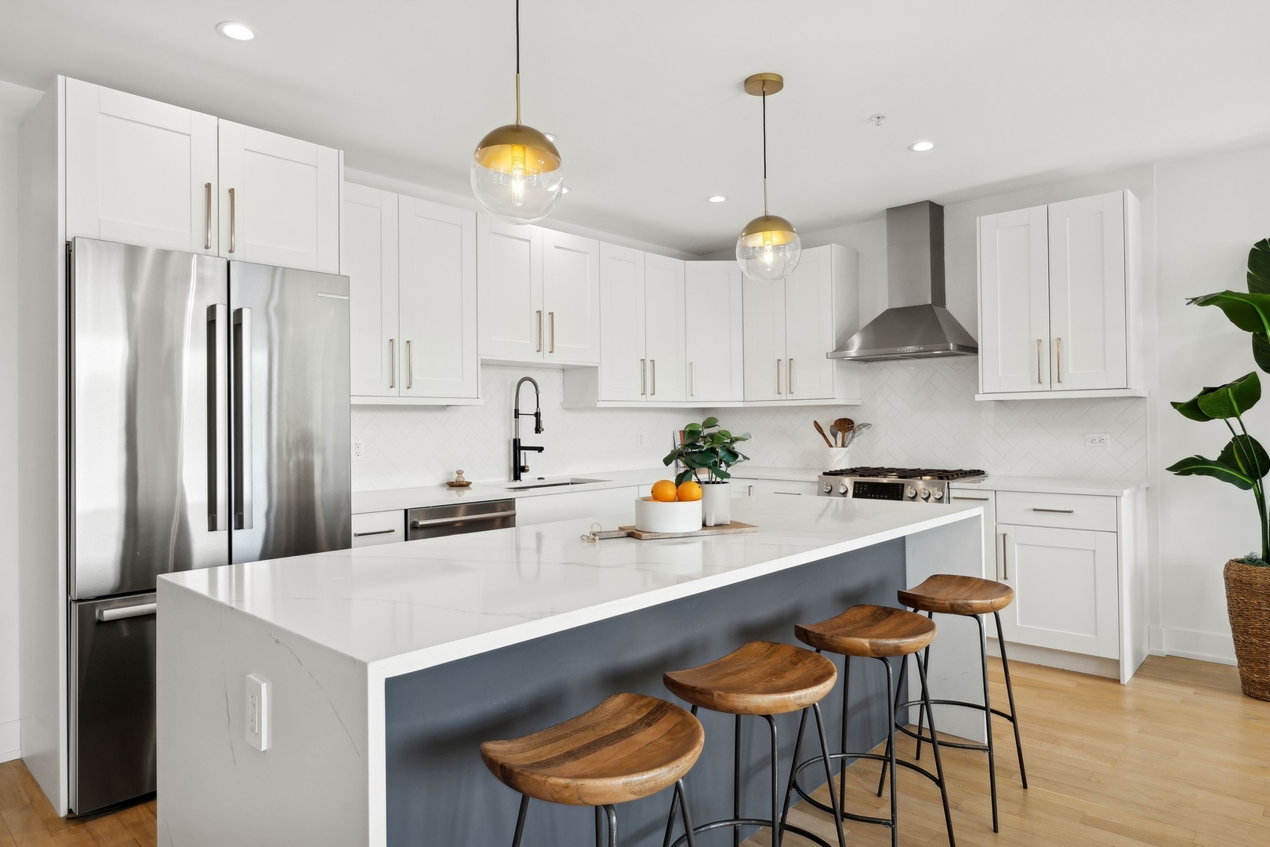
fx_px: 741
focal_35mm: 21
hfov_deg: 81.2
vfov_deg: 59.5
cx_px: 635
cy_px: 424
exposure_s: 1/60
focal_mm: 21
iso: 320
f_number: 8
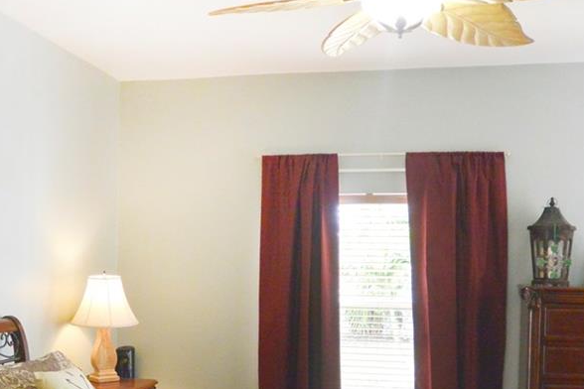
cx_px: 233
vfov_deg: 28.3
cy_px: 281
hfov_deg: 41.7
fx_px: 762
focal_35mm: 47
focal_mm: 10
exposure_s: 1/100
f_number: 3.5
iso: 400
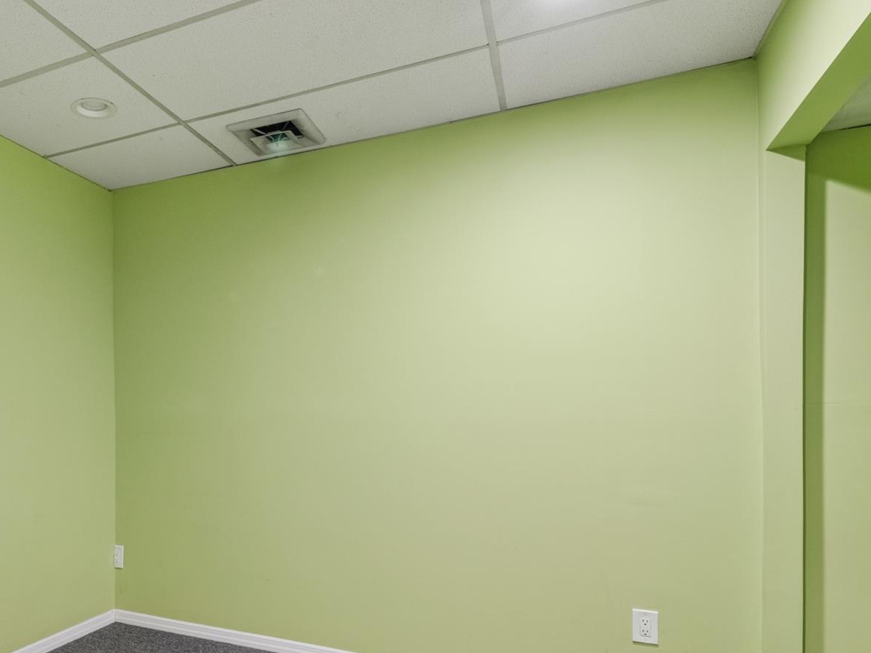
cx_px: 173
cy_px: 410
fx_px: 629
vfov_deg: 54.2
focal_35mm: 25
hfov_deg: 63.3
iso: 640
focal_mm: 15
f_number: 14
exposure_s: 1/8
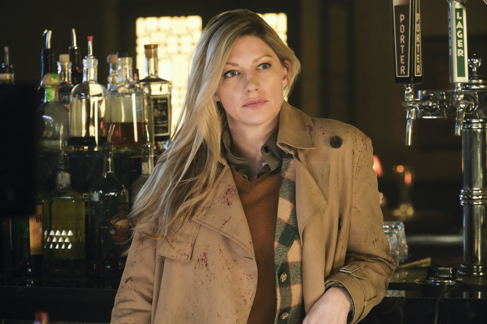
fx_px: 1921
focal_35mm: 142
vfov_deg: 9.7
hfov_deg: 14.4
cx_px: 244
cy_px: 162
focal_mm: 94.5
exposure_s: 1/100
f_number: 4
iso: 4000
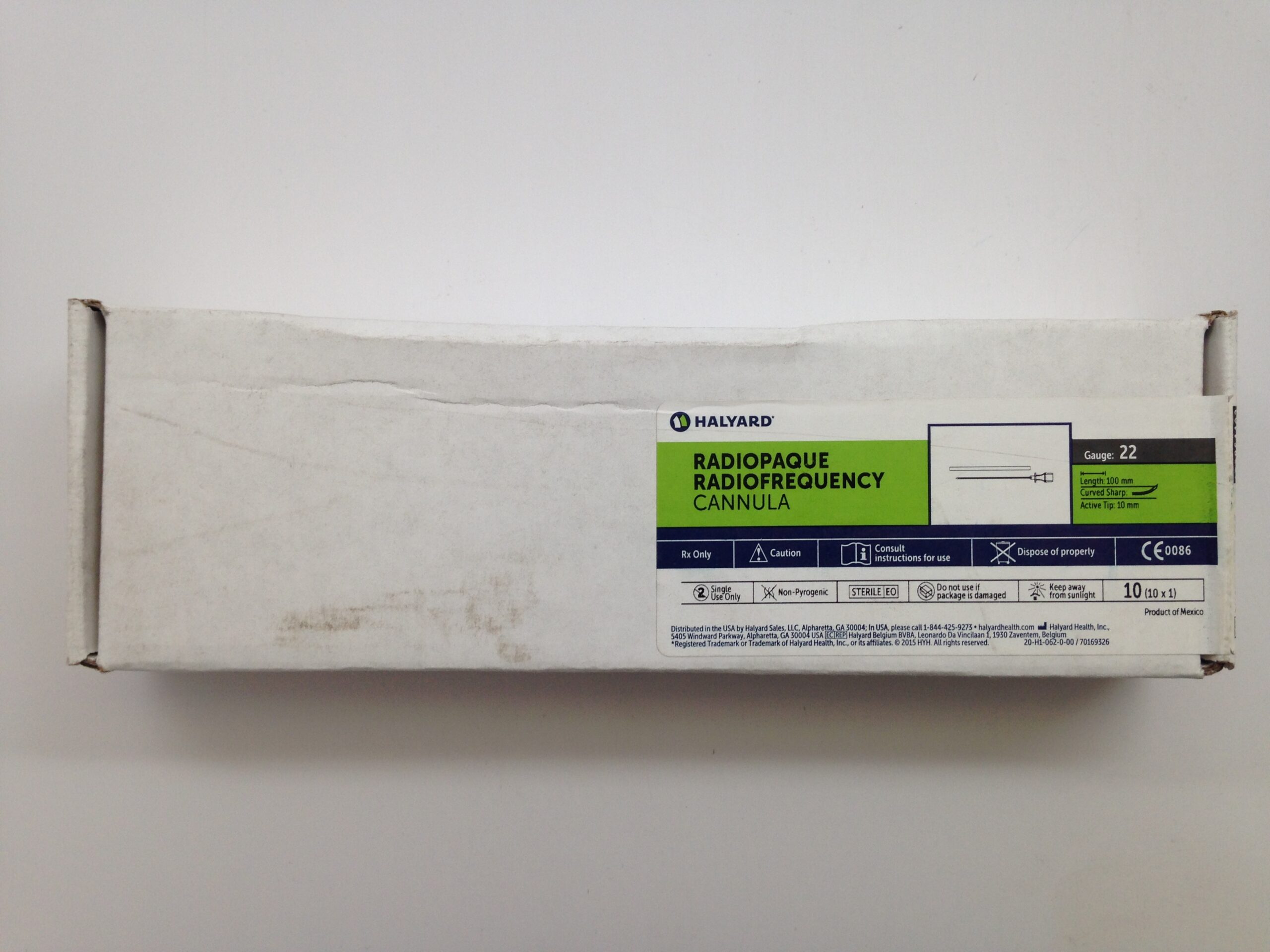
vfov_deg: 42.9
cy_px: 476
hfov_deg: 55.4
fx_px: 1211
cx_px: 635
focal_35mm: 33
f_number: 2.4
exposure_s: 1/60
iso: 50
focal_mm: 4.12
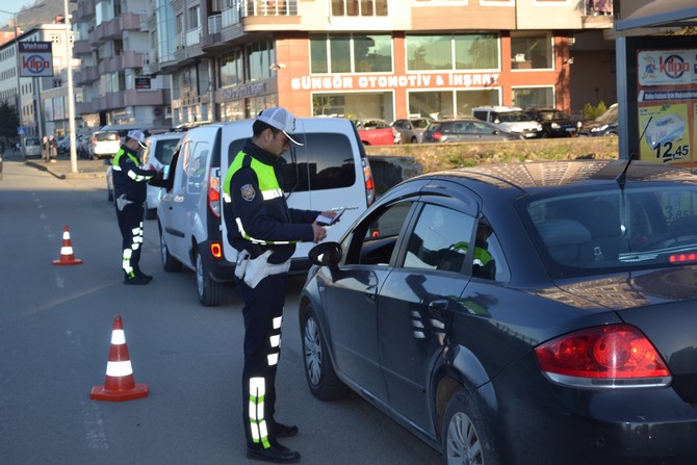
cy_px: 232
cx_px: 348
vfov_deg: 22.6
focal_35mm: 60
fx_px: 1162
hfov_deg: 33.4
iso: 100
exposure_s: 1/125
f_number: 5.3
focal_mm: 40
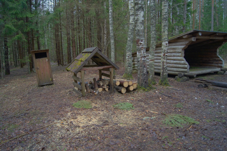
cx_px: 114
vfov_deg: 47.9
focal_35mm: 27
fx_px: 170
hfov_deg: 67.4
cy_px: 76
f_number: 3.5
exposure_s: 1/20
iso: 100
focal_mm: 18
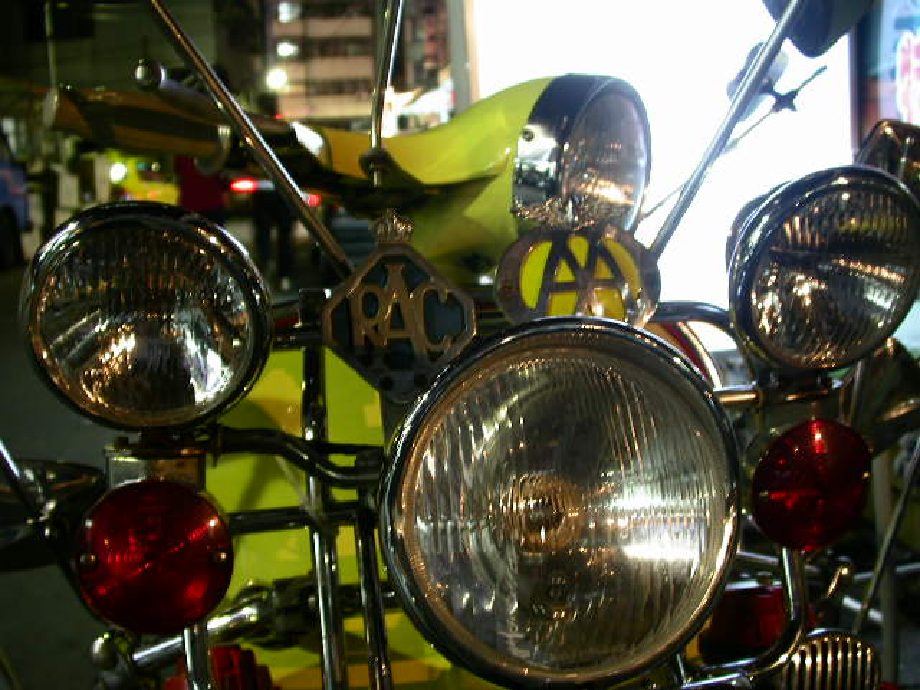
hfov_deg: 49.0
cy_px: 345
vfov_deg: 37.7
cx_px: 460
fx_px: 1010
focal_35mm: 38
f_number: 2.6
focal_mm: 7.85
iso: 100
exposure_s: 1/2
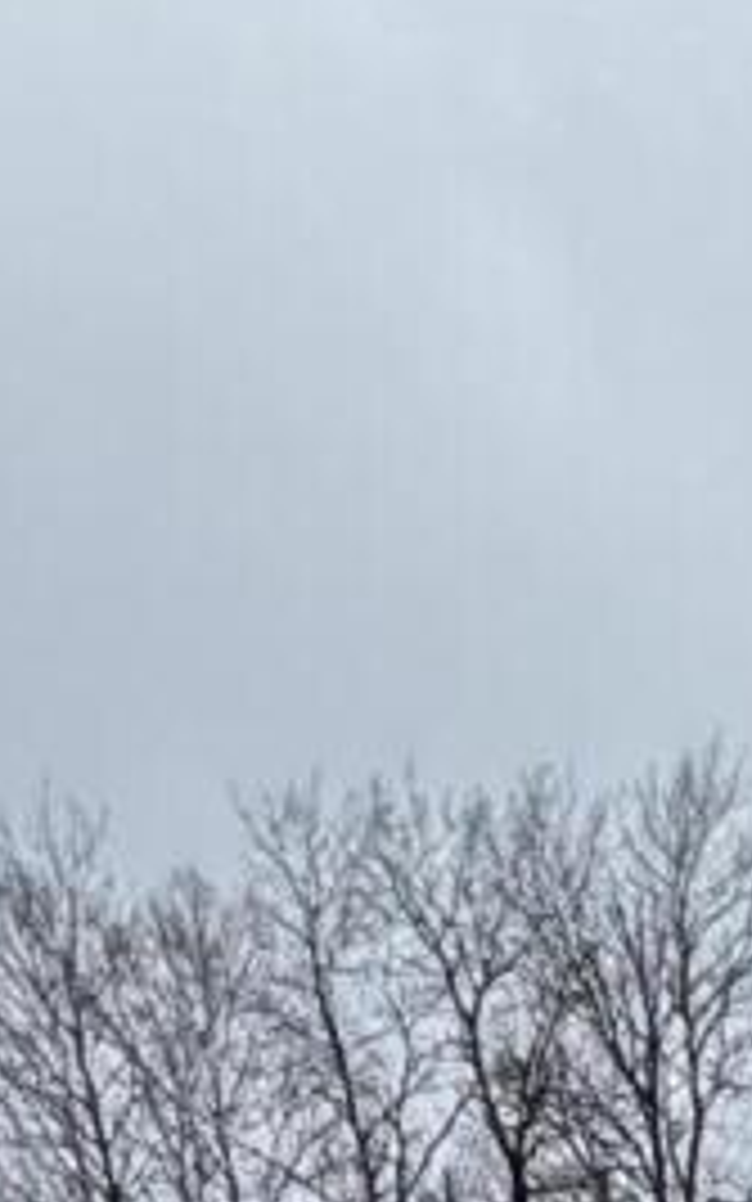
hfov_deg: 10.4
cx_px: 1743
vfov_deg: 14.6
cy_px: 2580
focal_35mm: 111
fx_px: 3638
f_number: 2.2
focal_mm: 2.22
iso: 50
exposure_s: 1/565
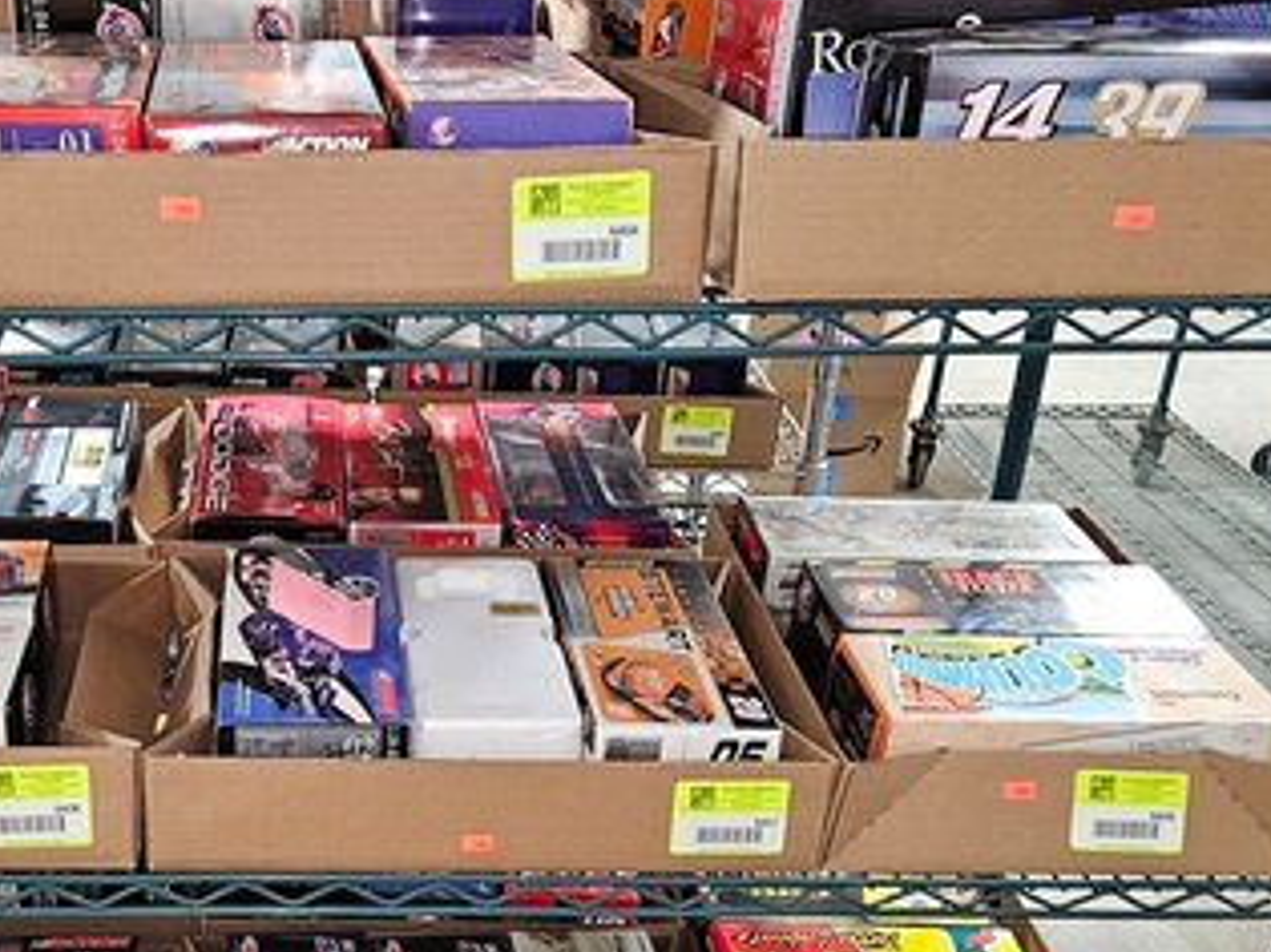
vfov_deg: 30.9
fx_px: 1688
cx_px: 393
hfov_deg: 40.6
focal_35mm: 46
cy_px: 728
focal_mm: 5.4
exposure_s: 1/9.99
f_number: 1.8
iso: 200
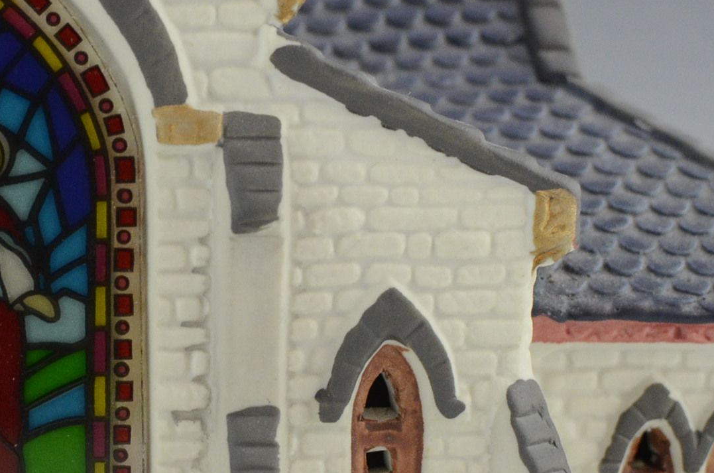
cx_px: -33
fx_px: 2378
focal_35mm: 120
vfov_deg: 11.4
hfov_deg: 16.6
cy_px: 241
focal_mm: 35
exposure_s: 1/125
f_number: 4.5
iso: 1600
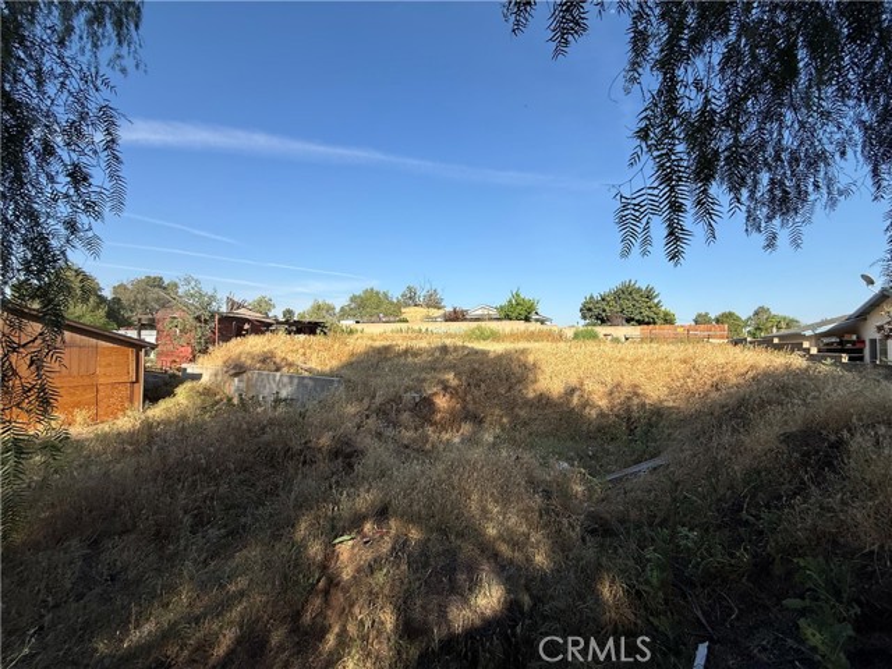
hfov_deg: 102.1
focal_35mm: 14
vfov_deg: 85.7
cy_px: 334
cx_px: 446
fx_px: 361
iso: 50
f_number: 2.2
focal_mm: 2.22
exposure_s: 1/1698
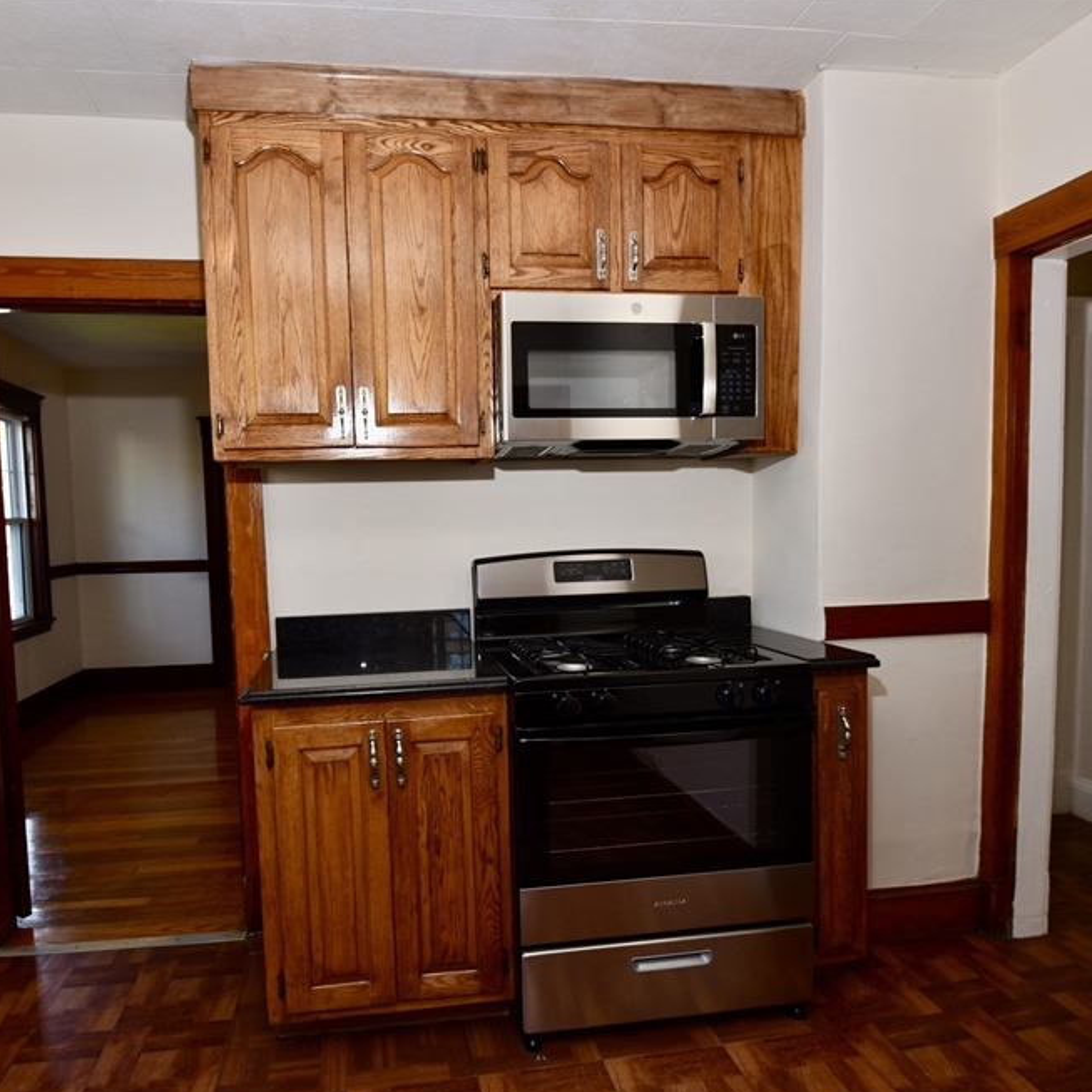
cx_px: 450
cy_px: 563
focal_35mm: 20
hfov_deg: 74.2
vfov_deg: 74.8
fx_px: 714
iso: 400
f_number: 9
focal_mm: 15
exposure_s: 1/60
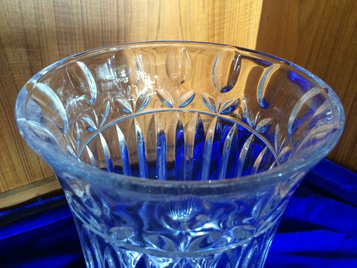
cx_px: 178
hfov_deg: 60.0
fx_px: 309
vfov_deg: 46.8
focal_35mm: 30
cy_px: 134
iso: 320
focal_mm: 4.12
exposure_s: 1/17
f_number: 2.2
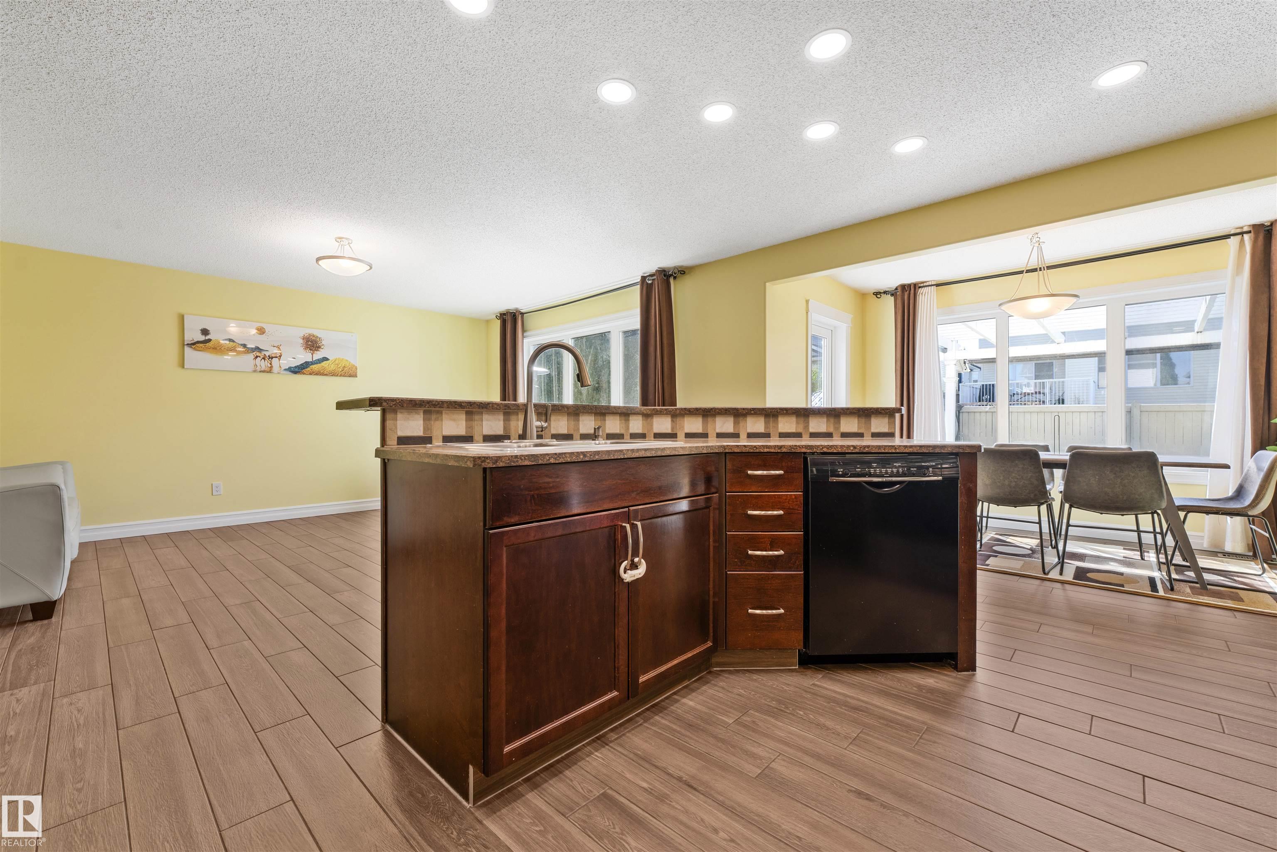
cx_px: 638
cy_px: 426
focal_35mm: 15
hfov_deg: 100.8
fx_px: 528
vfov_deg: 77.7
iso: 200
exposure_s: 1/30
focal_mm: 14.9
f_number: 8
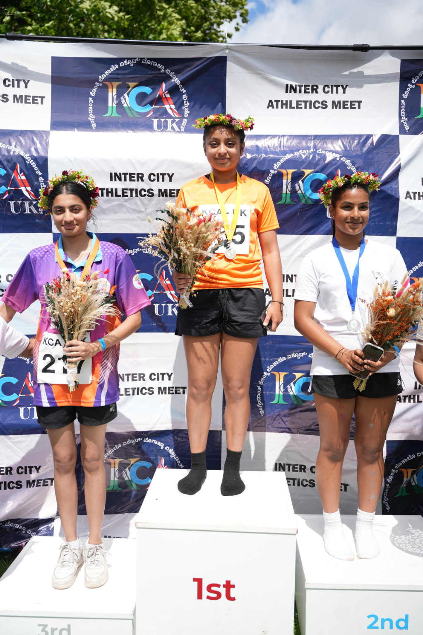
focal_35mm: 34
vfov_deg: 56.4
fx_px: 592
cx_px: 212
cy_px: 318
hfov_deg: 39.3
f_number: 2.8
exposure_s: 1/4000
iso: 250
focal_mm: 33.6
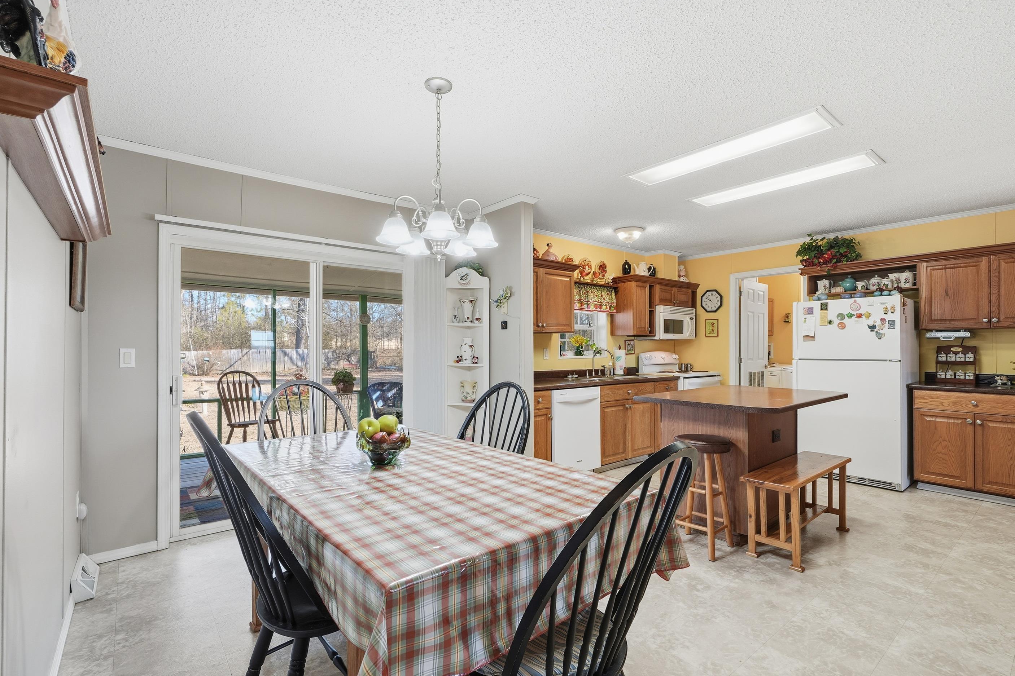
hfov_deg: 96.7
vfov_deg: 73.7
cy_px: 350
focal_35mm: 16
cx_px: 524
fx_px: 451
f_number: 9
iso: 250
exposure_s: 1/40
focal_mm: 10
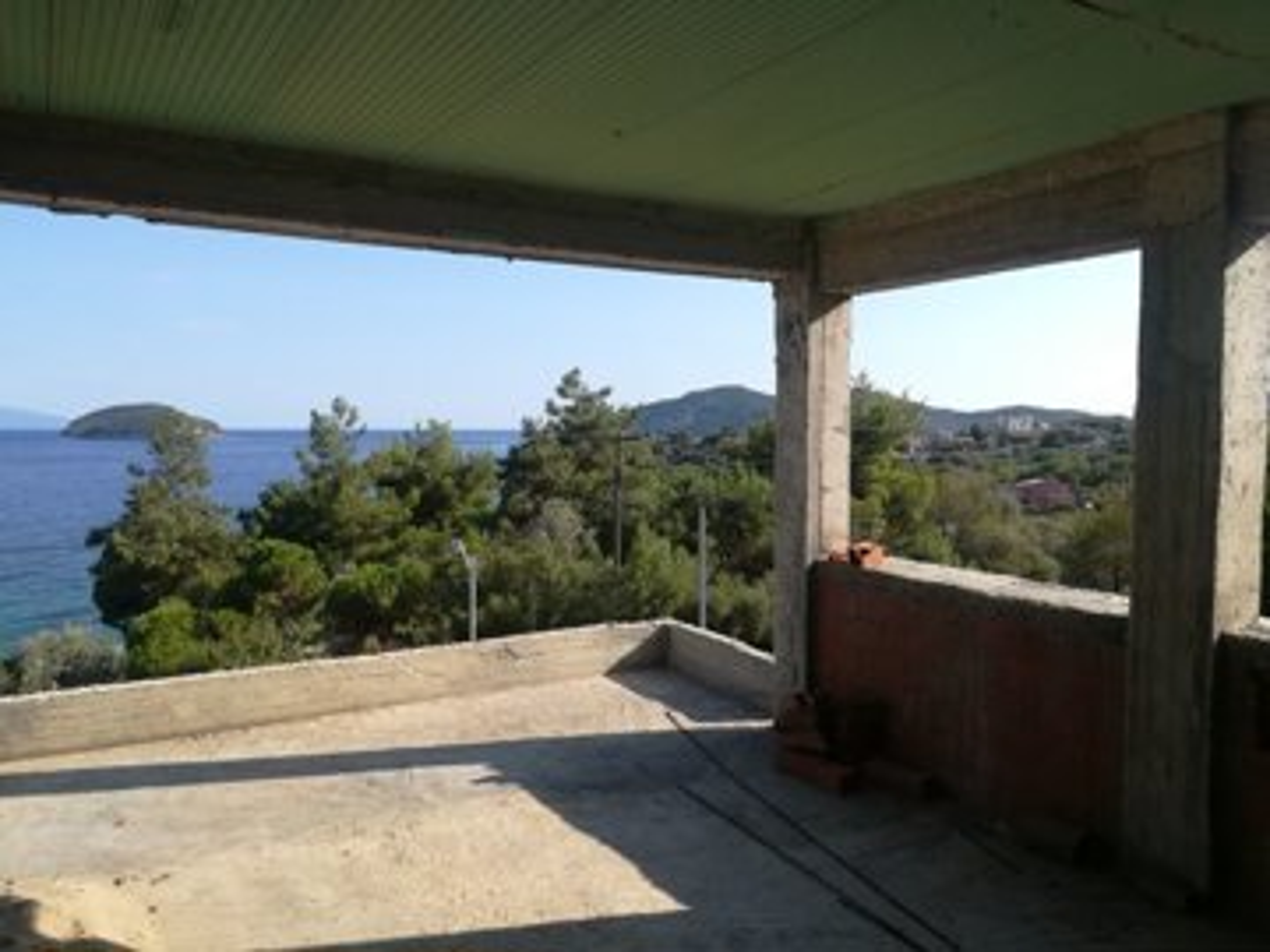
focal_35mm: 26
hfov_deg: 67.3
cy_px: 476
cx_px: 635
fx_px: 954
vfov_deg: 53.1
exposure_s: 1/719
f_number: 2.2
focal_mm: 3.83
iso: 50
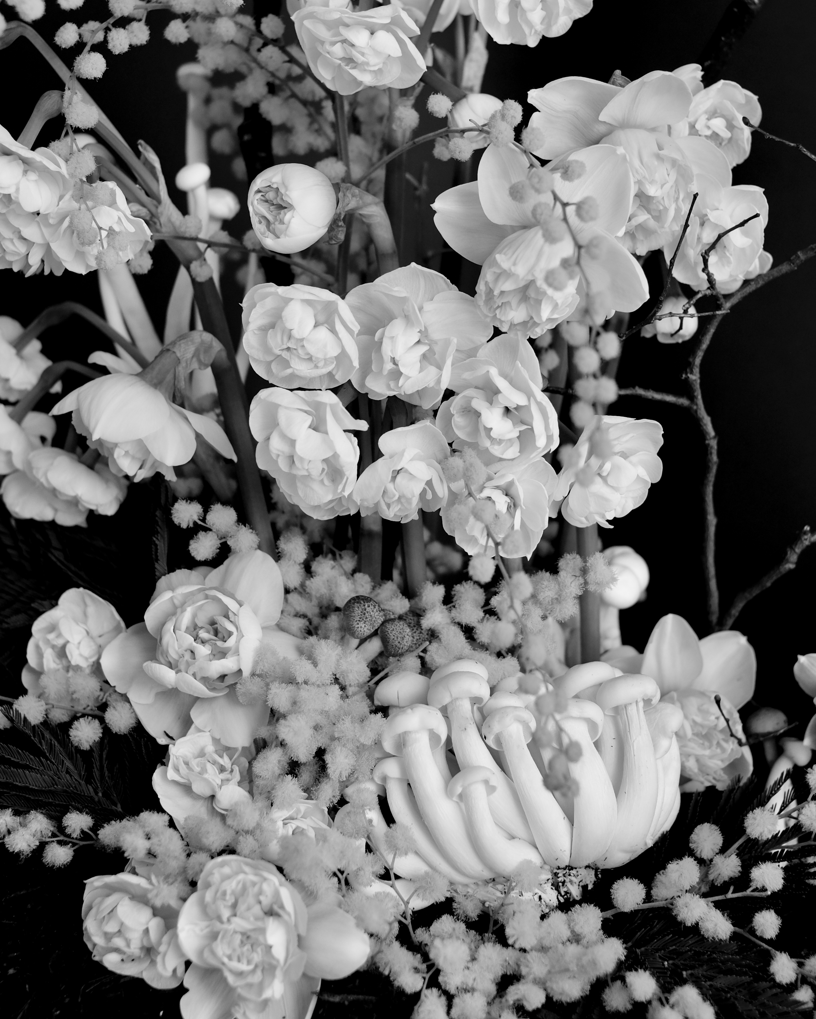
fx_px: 2023
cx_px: 422
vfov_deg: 28.2
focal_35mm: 67
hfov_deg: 22.8
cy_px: 411
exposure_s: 1/125
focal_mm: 35
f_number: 3.6
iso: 400
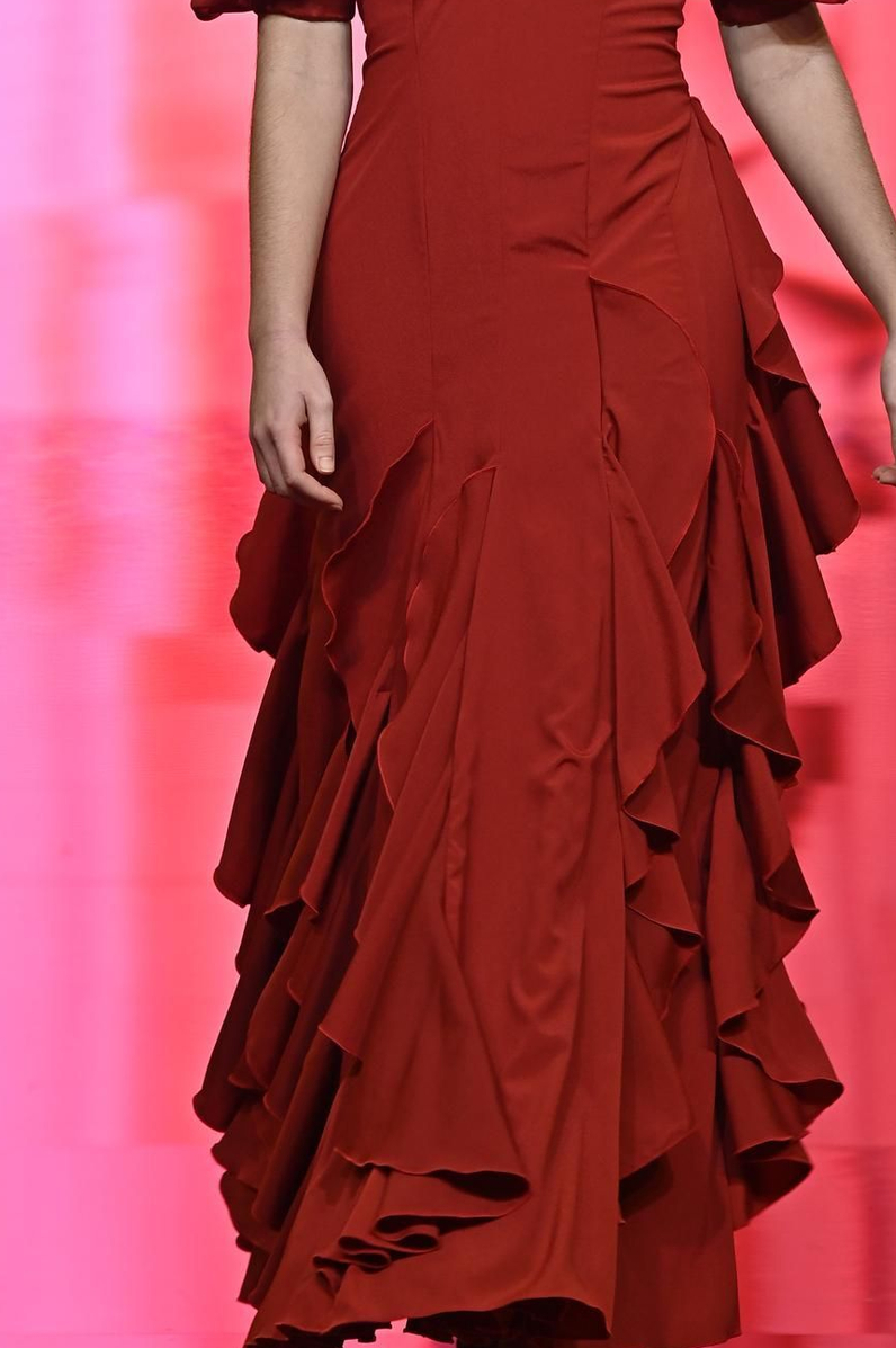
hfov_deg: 6.1
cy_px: 359
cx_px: 574
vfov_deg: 9.1
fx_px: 8414
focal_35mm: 225
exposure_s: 1/250
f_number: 4
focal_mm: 112
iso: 400
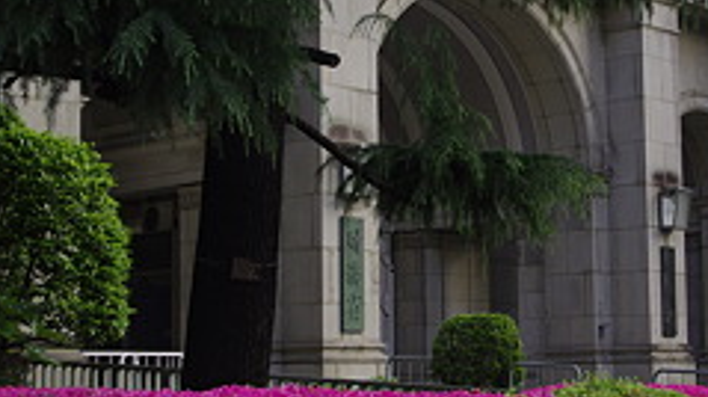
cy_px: 230
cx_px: 435
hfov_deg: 25.6
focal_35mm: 83
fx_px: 1557
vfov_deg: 14.5
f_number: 4
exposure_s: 1/160
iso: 100
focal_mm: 28.13
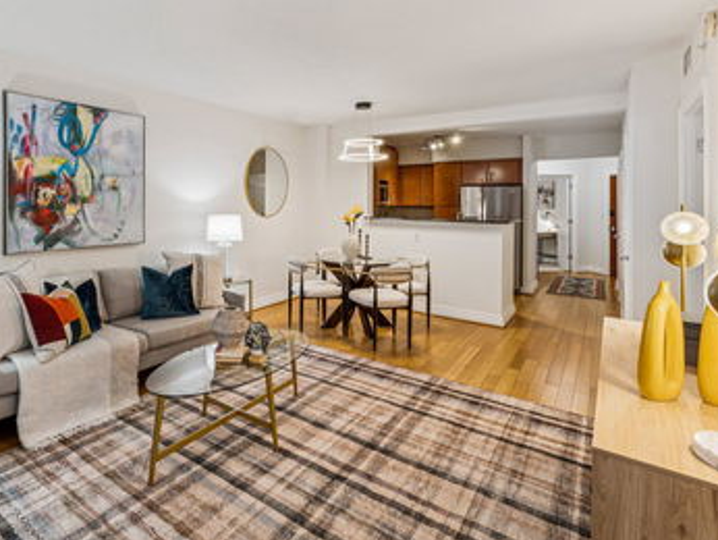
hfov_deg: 79.4
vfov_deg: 65.3
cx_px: 249
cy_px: 212
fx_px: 415
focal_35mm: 20
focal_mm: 10
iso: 250
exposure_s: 1/6
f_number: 9
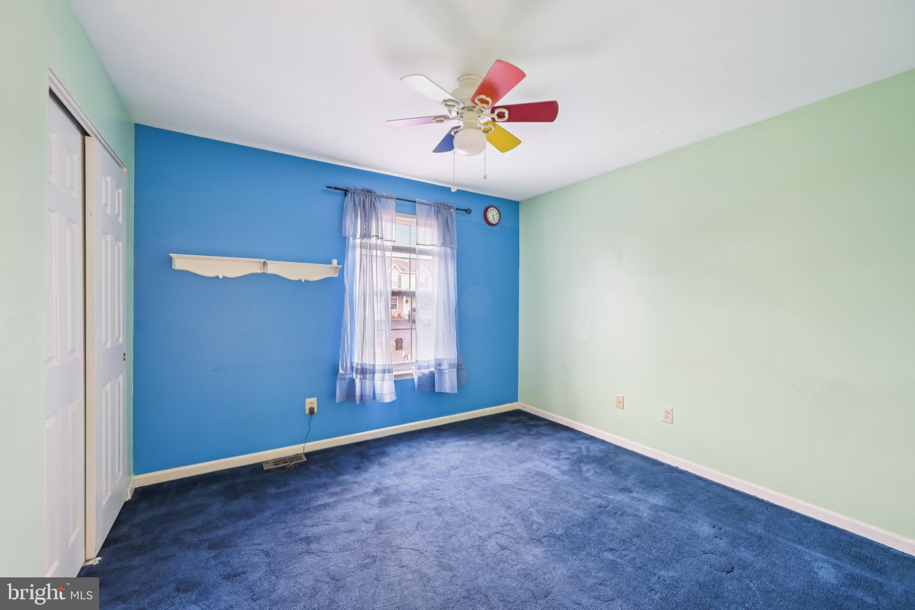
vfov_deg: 81.2
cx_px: 458
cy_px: 305
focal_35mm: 14
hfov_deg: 104.3
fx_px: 356
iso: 400
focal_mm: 14
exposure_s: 1/3.33
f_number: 8
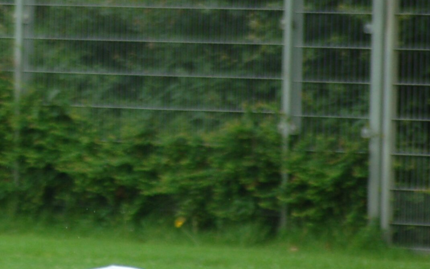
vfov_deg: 1.6
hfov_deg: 2.5
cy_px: 230
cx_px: 82
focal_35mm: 847
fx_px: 9927
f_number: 5.6
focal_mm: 270
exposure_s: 1/500
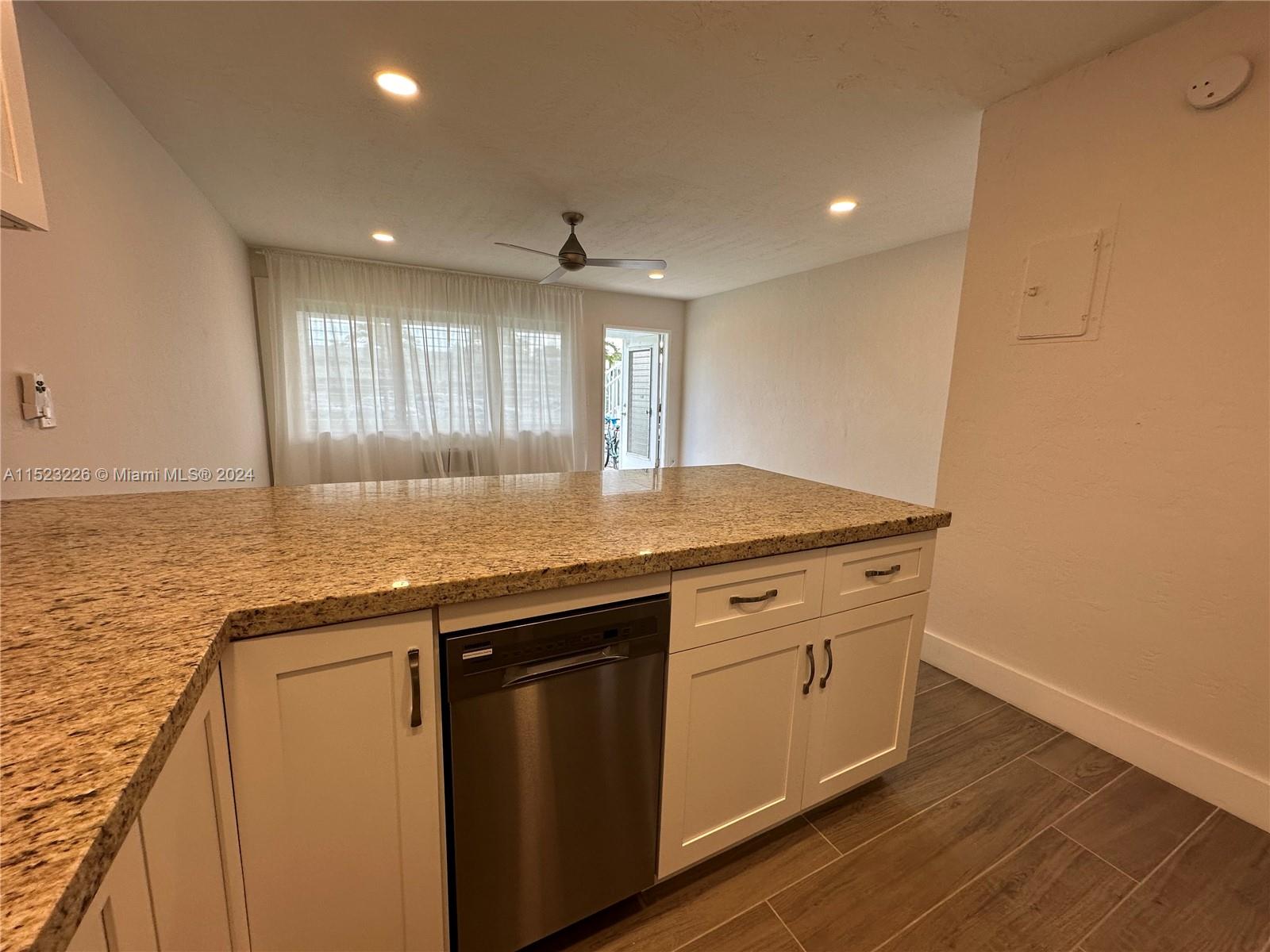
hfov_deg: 102.1
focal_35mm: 14
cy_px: 476
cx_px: 635
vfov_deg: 85.7
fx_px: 514
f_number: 2.2
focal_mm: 2.22
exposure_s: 1/120
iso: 64
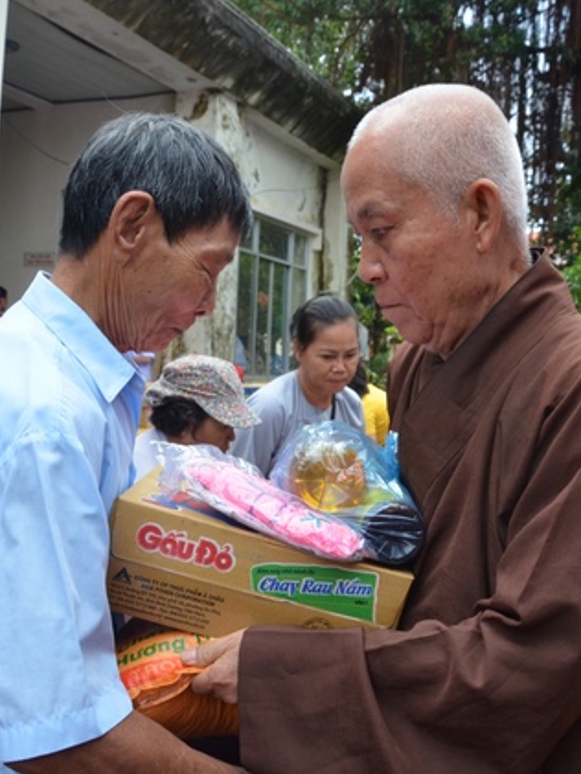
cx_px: 325
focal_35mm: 40
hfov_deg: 35.9
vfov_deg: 46.8
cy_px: 387
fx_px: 895
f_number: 10
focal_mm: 18
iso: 1000
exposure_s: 1/400
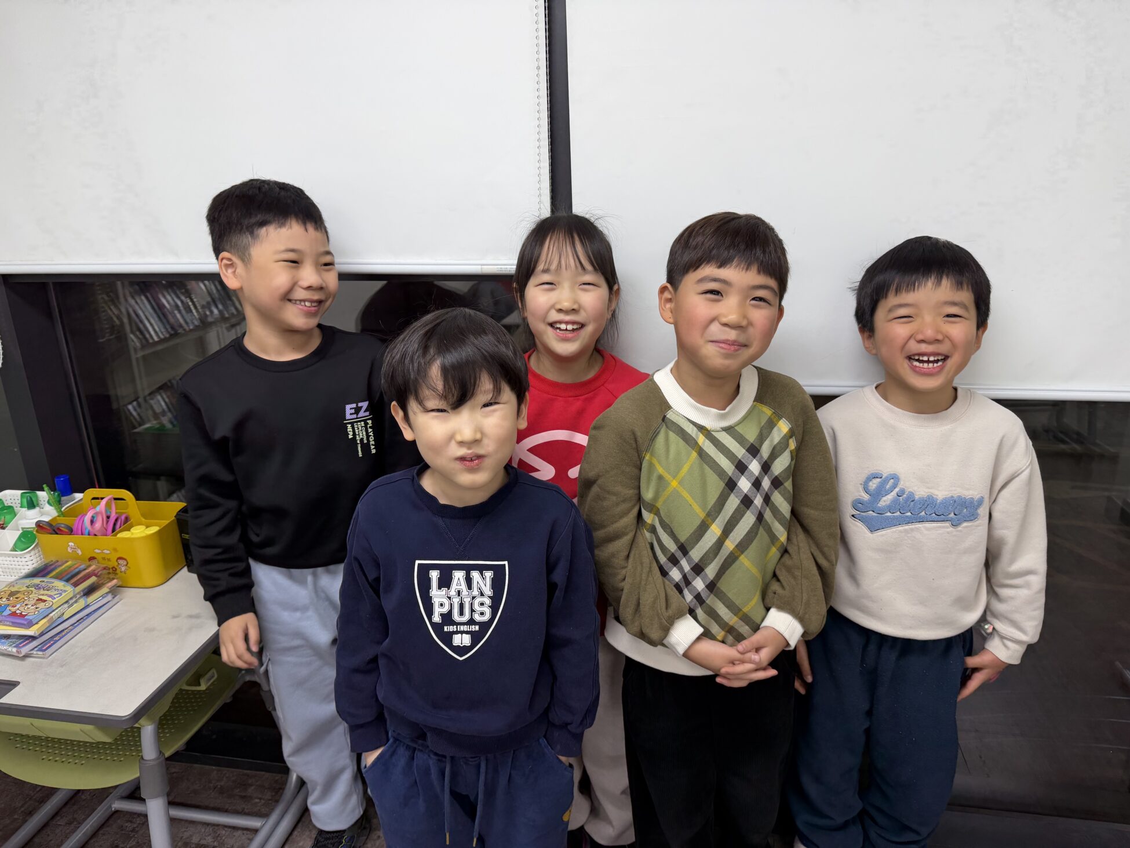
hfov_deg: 71.6
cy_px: 424
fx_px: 784
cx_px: 565
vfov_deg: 56.8
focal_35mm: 24
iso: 125
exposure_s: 1/120
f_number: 1.78
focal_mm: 6.76
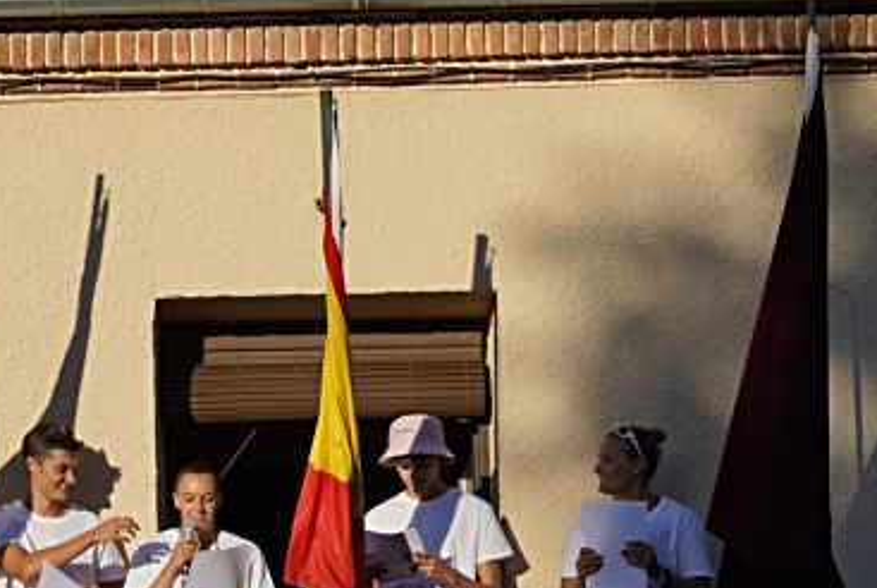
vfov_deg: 6.4
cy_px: 507
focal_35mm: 216
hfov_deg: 9.5
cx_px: 160
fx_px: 5270
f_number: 11
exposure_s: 1/200
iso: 100
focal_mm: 124
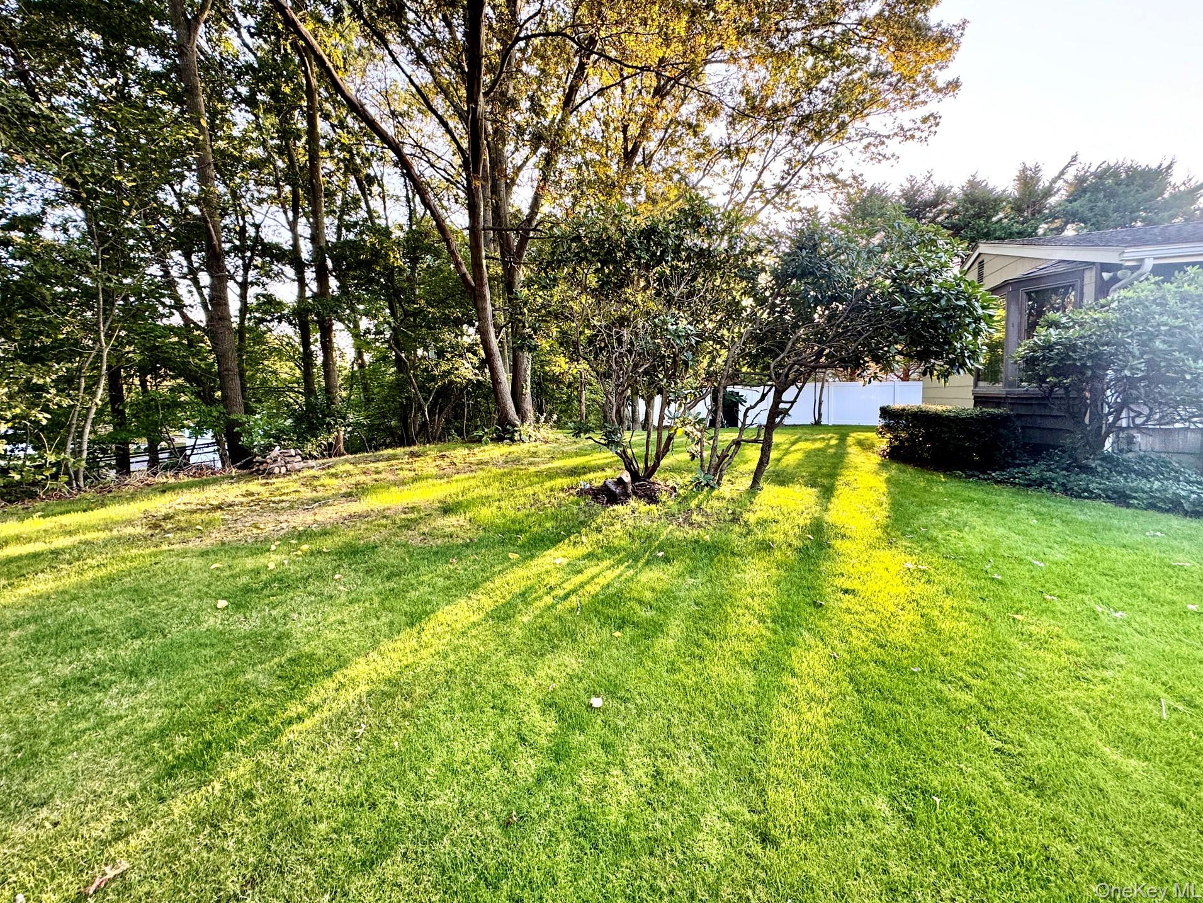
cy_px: 422
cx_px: 579
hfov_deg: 98.1
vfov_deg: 81.7
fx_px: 521
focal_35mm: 15
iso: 125
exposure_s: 1/99
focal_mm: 2.22
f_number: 2.2
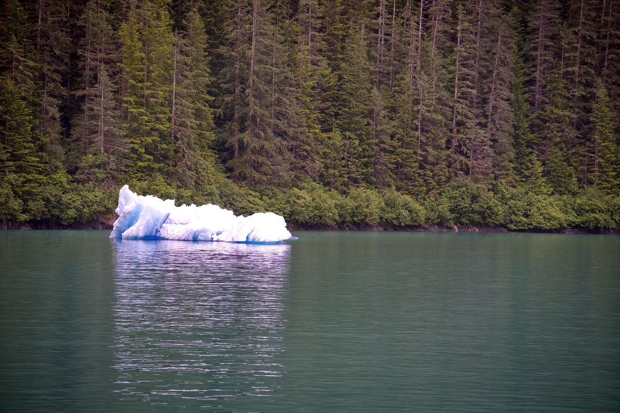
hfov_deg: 16.3
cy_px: 209
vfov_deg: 10.9
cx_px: 318
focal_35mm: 126
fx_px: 2170
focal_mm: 120
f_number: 4
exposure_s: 1/250
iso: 140
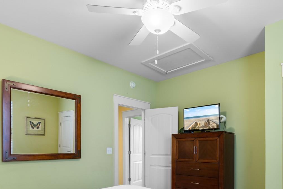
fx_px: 189
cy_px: 147
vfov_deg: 50.4
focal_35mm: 24
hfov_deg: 73.4
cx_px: 161
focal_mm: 10
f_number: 4.5
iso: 100
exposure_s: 2
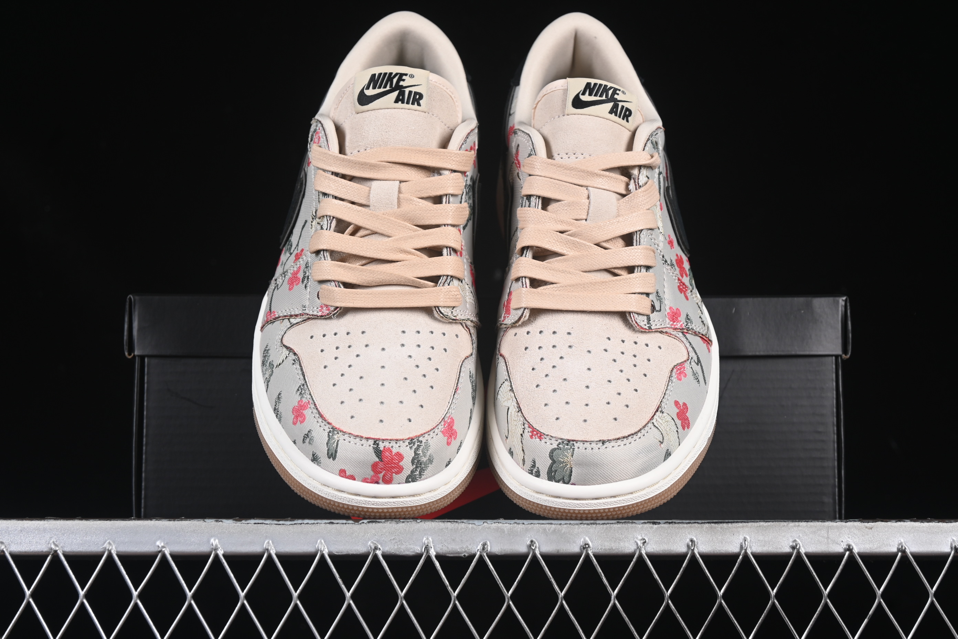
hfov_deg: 27.0
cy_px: 320
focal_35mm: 75
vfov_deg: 18.2
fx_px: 1996
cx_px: 479
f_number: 7.1
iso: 160
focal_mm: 50
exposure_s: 1/80
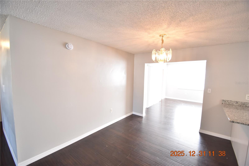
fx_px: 104
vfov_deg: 77.3
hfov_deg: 100.4
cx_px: 124
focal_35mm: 15
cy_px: 83
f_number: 3.5
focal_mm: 10
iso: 800
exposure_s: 1/60
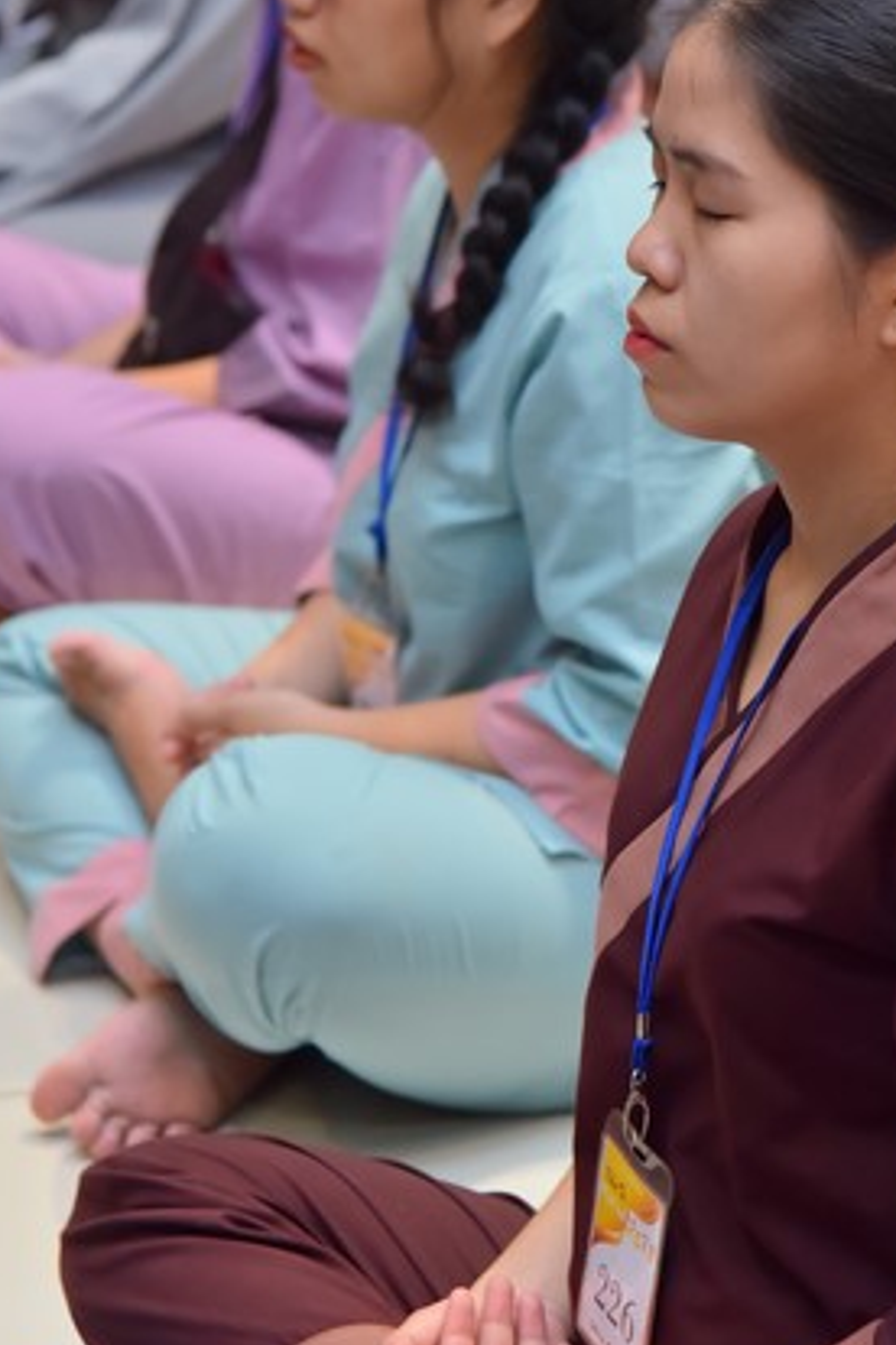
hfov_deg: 8.9
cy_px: 510
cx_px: 505
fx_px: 5749
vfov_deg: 13.3
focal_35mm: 154
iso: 1250
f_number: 5
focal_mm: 98
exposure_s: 1/160
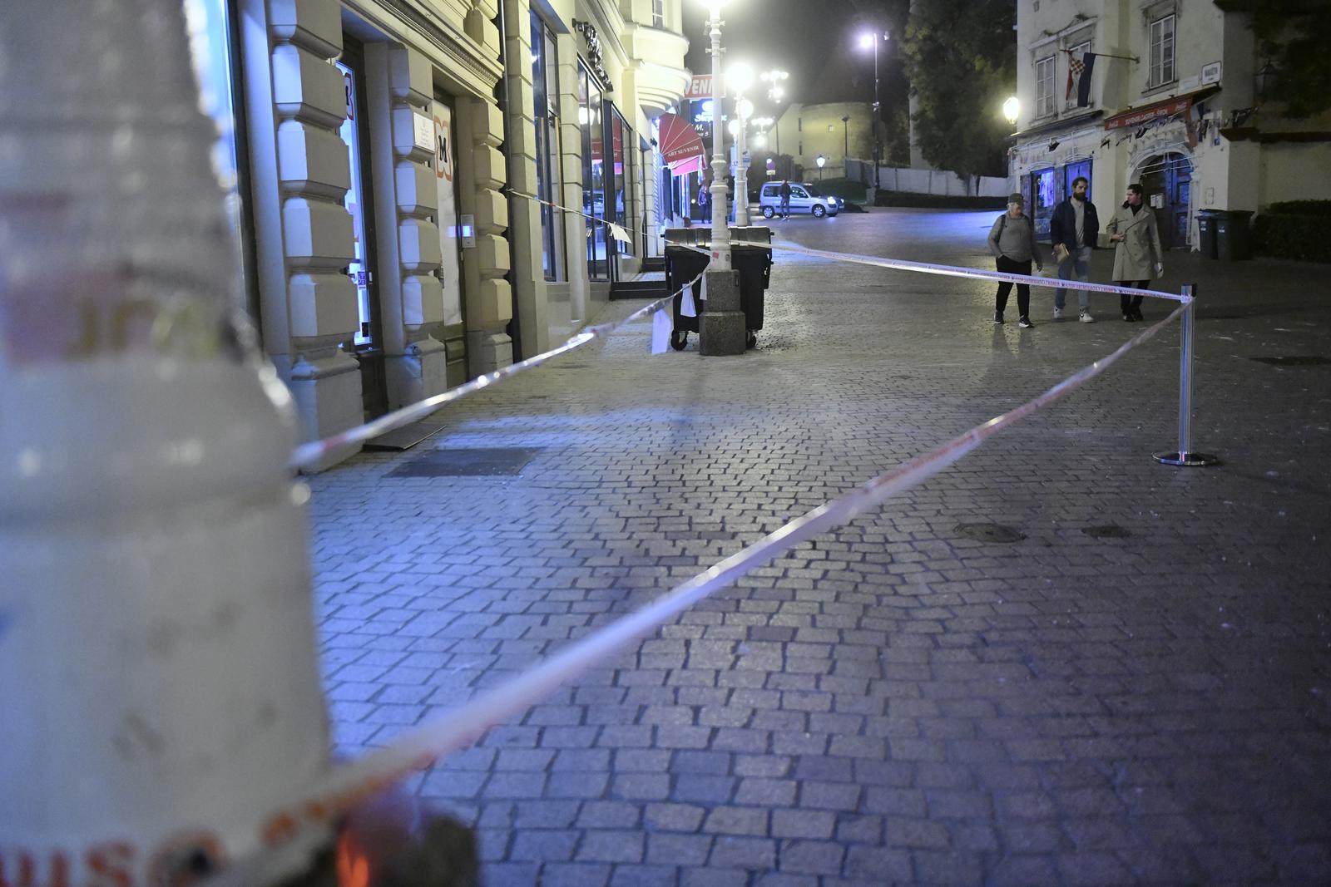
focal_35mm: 35
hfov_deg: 54.4
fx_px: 1294
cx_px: 666
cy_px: 444
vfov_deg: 37.9
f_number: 2.8
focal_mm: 35
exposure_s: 1/160
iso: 5000
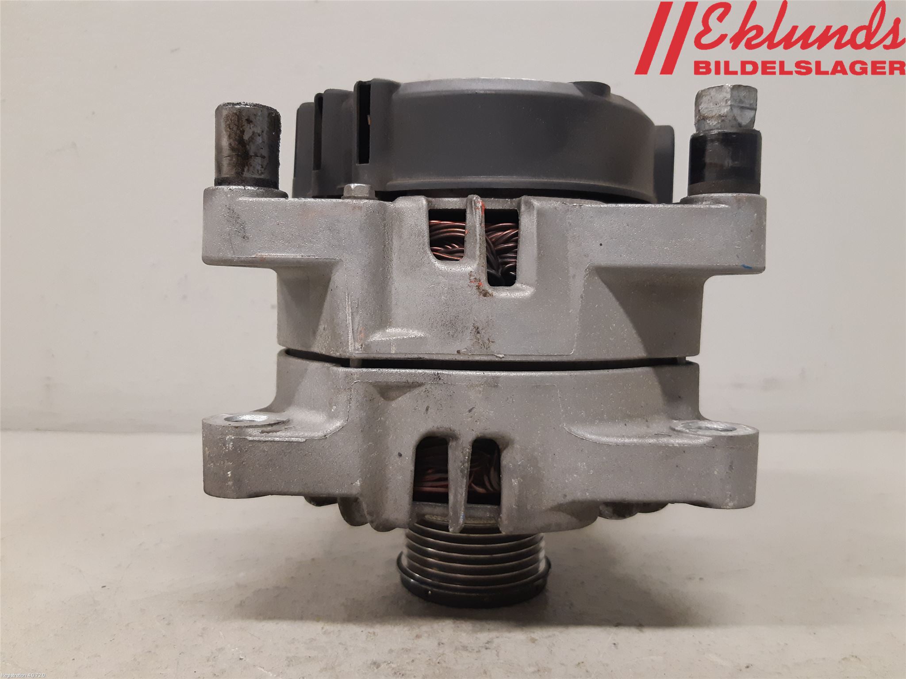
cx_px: 453
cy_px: 340
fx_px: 680
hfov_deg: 67.3
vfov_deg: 53.1
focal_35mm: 26
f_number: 1.7
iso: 250
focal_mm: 3.93
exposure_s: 1/50
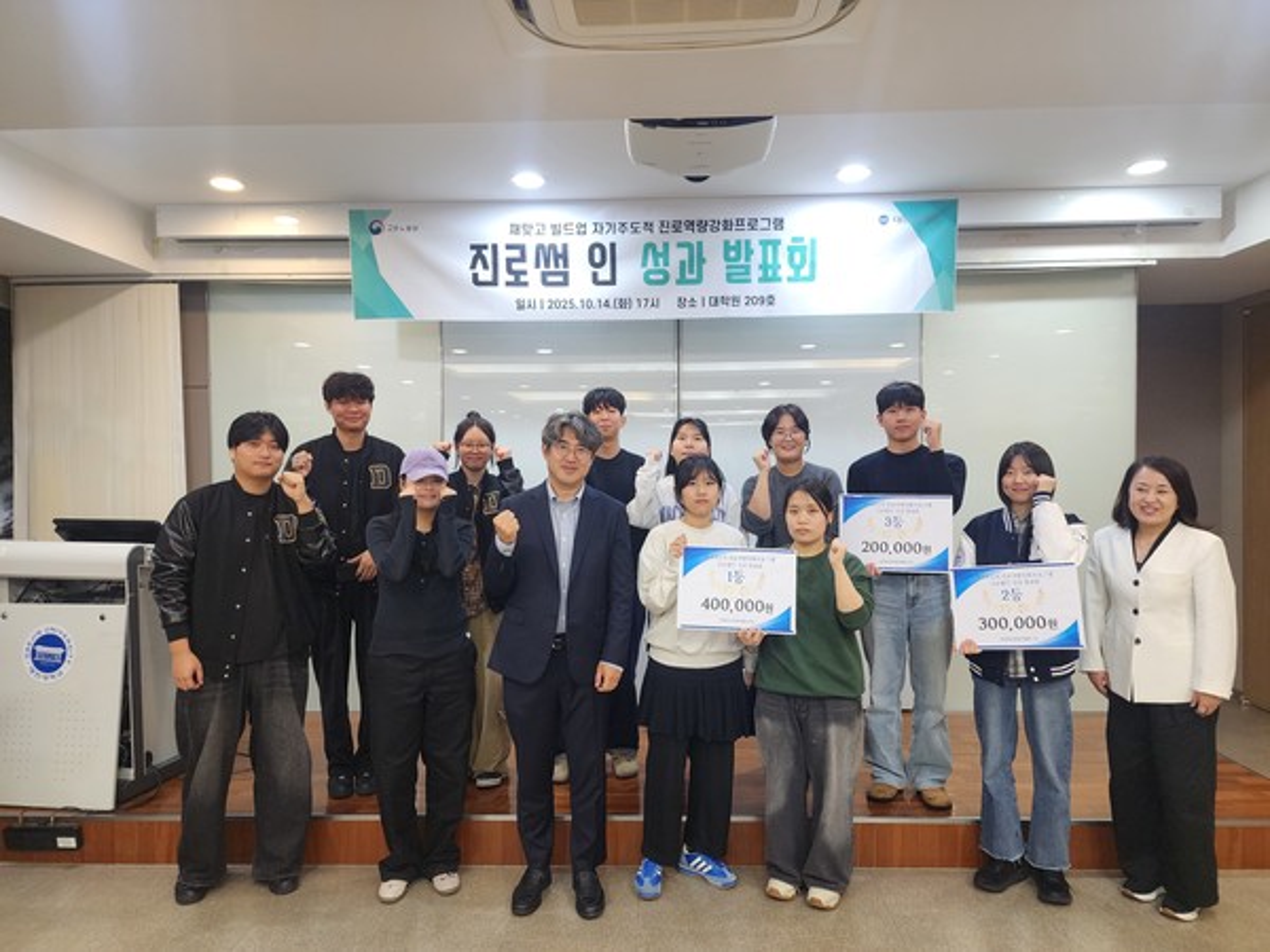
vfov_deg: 58.9
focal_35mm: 23
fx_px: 844
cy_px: 476
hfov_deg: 73.9
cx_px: 635
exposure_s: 1/120
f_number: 1.8
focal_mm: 6.4
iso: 250
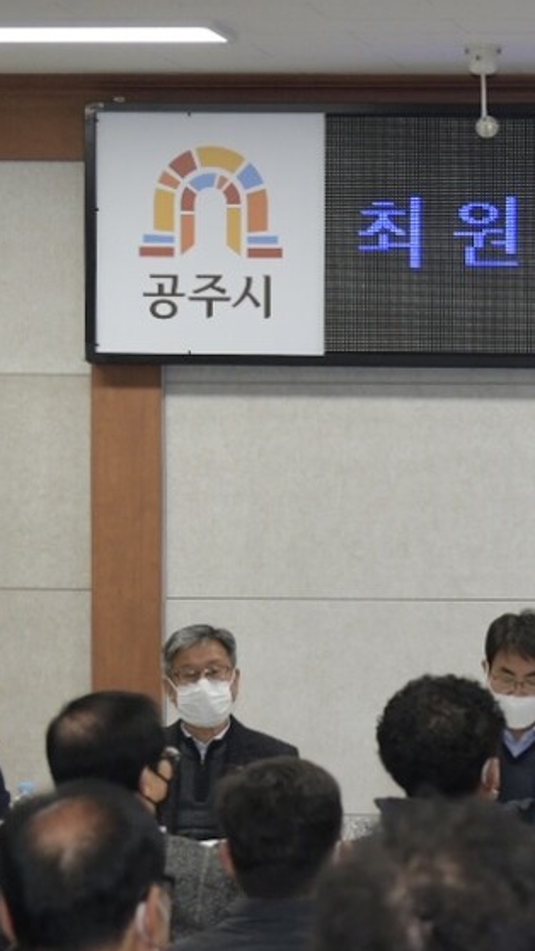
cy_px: 685
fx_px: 3152
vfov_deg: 17.1
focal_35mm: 125
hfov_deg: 9.2
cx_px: 971
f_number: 5
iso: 1250
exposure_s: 1/200
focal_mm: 52
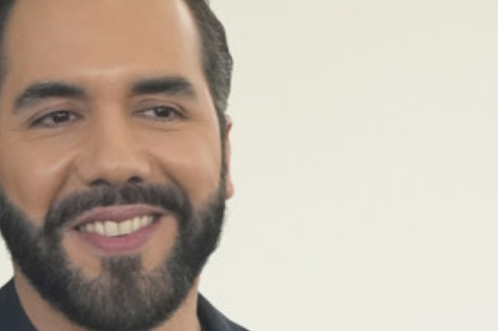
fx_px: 24015
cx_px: 196
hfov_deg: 1.2
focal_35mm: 1738
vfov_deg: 0.8
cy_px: 476
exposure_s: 1/500
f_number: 5.6
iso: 1600
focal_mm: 373
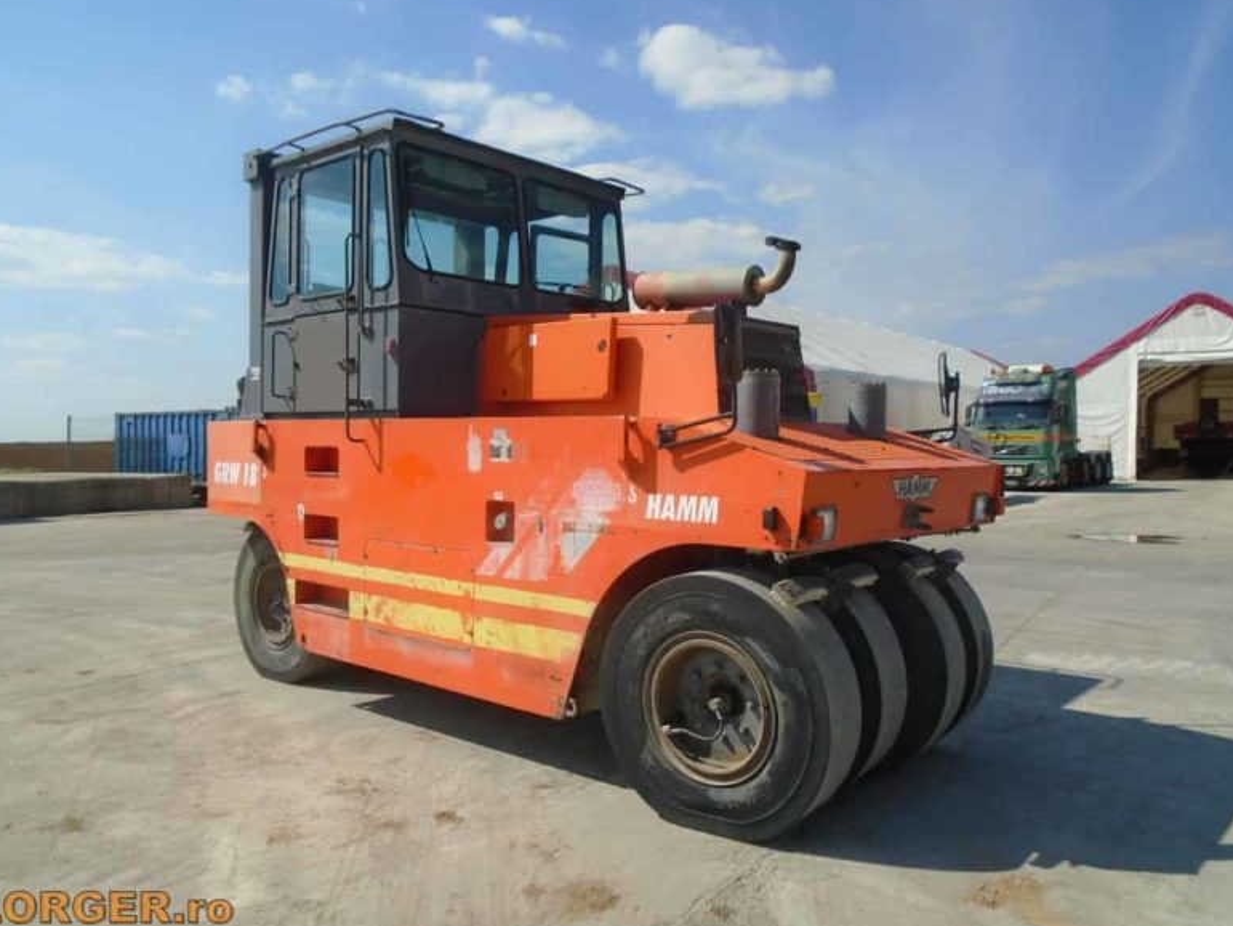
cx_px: 599
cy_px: 457
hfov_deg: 65.3
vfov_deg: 51.4
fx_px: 962
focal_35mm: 27
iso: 100
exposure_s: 1/250
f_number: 8
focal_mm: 4.6
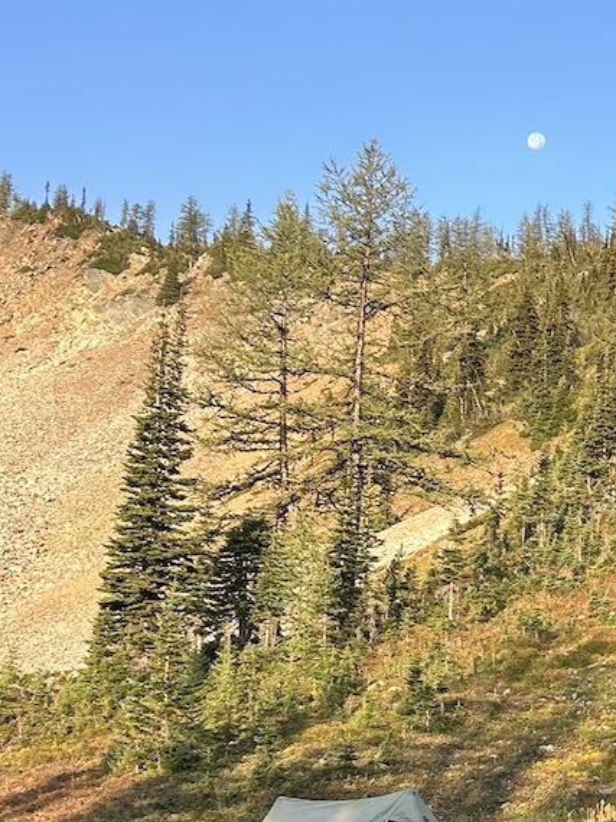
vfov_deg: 26.4
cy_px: 596
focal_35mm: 73
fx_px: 1733
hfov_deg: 18.6
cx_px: 822
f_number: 1.5
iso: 50
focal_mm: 5.7
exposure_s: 1/902
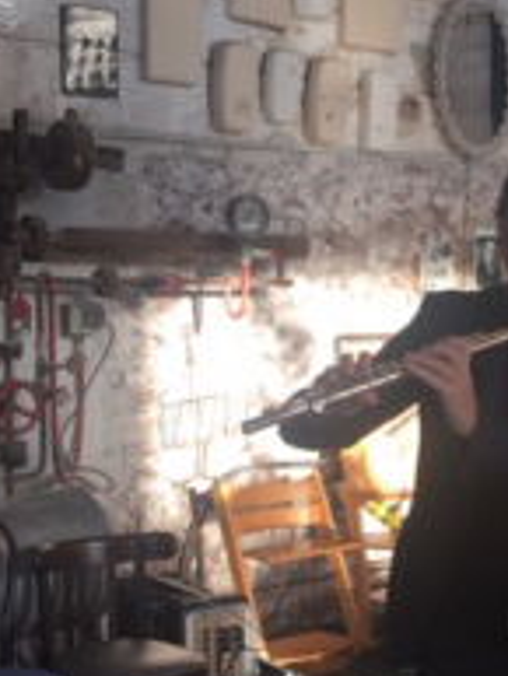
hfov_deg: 19.4
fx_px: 1466
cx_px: 441
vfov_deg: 26.0
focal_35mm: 75
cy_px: 345
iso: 40
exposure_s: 1/100
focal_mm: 4.15
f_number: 2.2
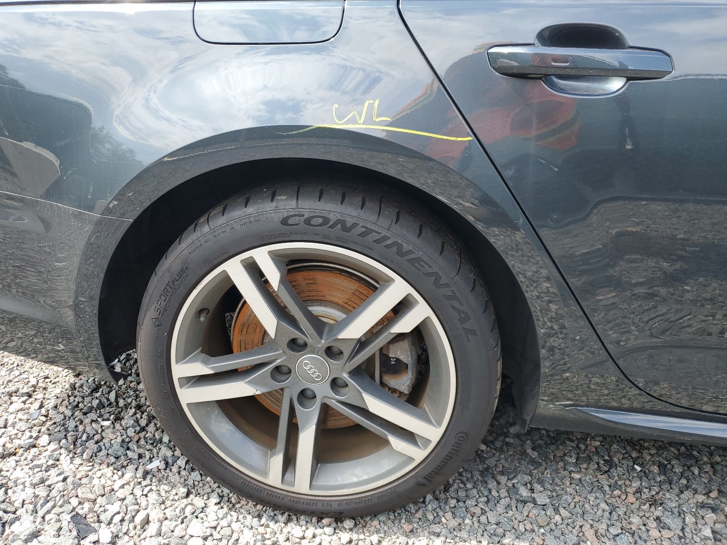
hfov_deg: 67.3
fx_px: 546
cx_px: 364
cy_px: 272
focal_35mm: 26
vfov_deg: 53.1
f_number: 1.5
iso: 50
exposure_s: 1/526
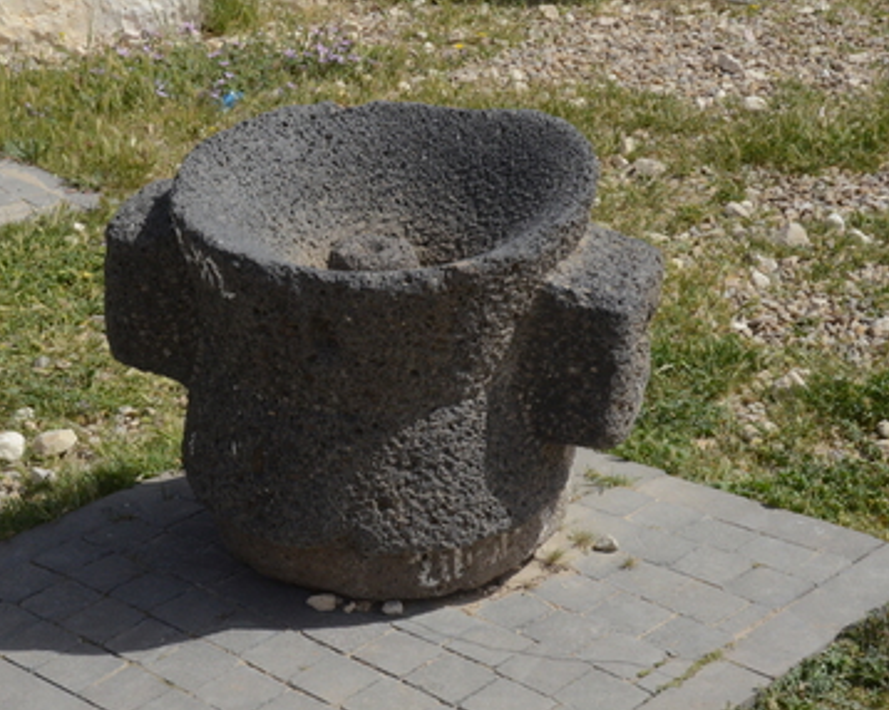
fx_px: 1999
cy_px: 356
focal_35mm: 76
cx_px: 358
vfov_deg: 20.2
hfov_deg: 25.0
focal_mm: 44
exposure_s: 1/1250
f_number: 18
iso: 1250
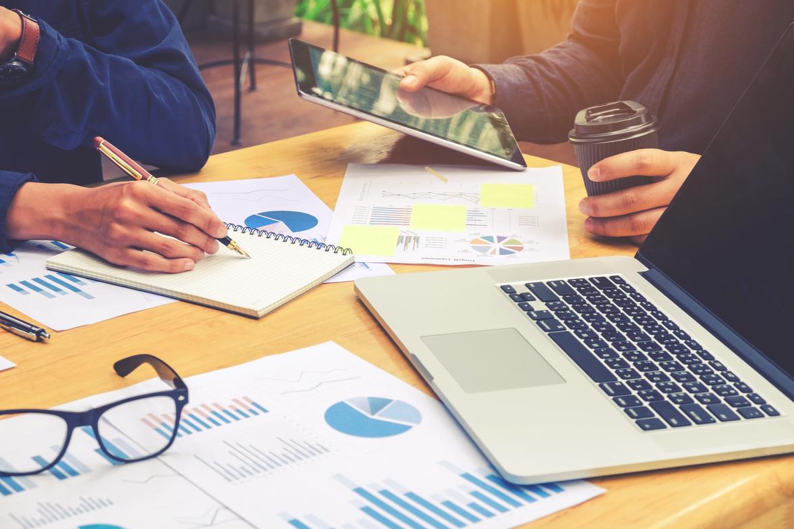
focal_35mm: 83
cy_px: 264
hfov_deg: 24.5
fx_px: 1830
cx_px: 397
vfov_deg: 16.4
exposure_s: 1/50
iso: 200
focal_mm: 55
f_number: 7.1
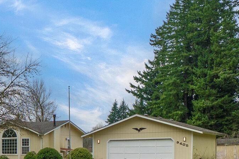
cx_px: 23
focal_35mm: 40
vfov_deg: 30.5
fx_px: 266
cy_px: 167
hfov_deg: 44.1
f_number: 7.1
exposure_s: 1/50
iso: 80
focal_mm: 16
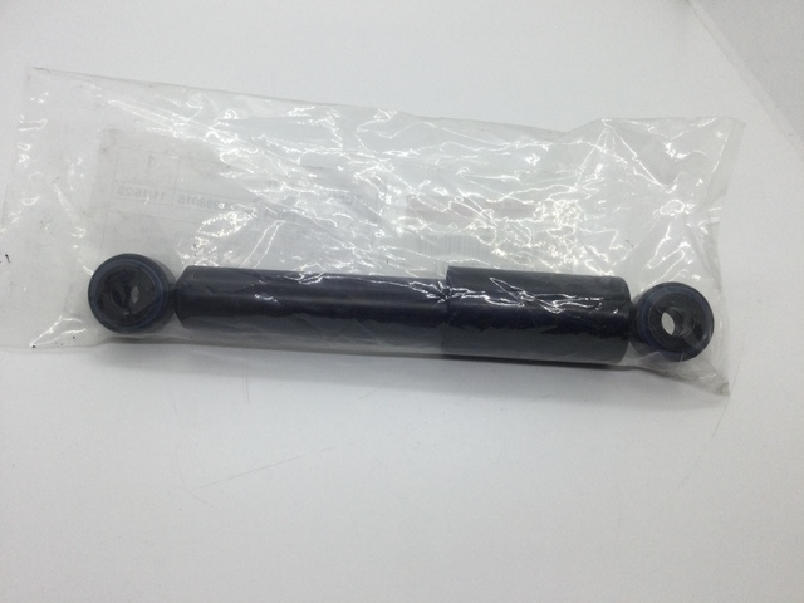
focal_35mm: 31
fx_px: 720
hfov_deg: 58.4
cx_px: 402
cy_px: 302
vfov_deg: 45.4
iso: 50
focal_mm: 3.3
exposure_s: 1/120
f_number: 2.4
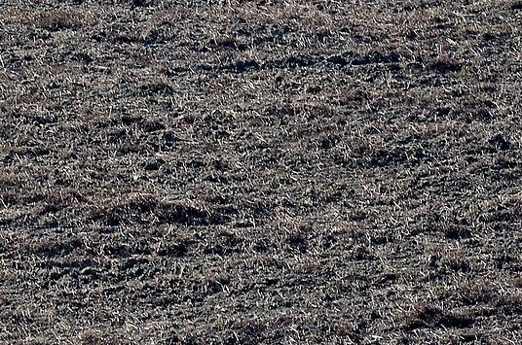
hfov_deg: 1.0
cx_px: 532
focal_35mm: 2151
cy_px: -237
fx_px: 31125
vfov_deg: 0.6
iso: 100
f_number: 8
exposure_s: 1/320
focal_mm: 320
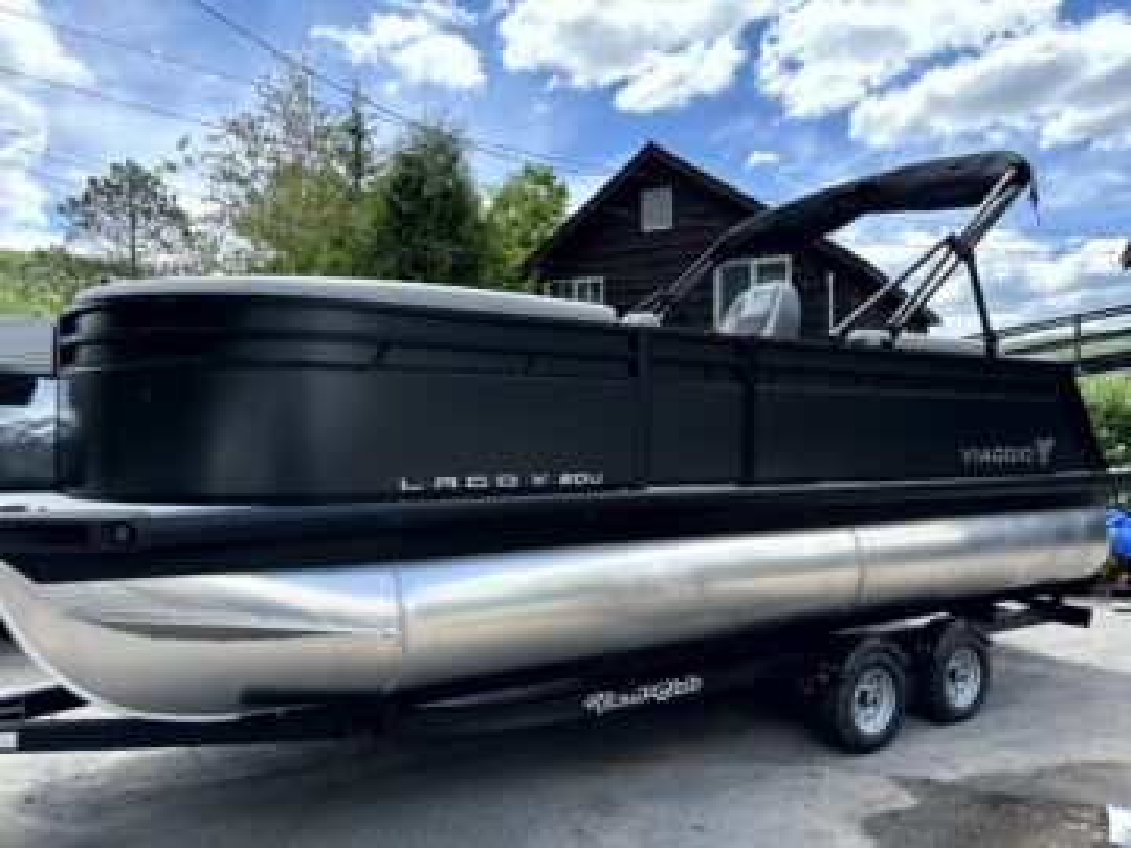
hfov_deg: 67.3
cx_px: 566
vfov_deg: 53.1
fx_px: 849
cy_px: 424
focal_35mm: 26
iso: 50
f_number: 1.6
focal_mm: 5.96
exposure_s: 1/1477
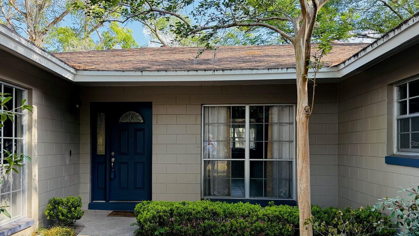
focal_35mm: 32
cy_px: 143
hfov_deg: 60.8
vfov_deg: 36.5
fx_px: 356
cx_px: 184
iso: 100
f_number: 1.78
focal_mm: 6.76
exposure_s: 1/356
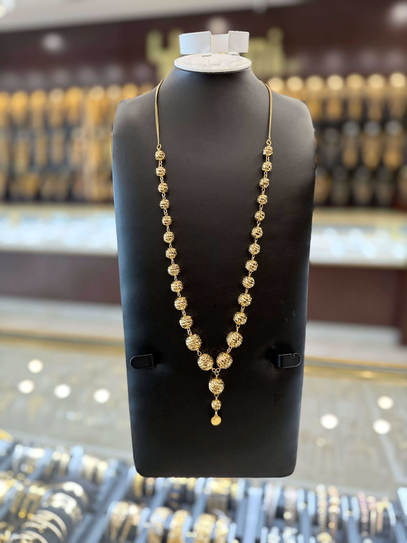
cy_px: 272
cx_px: 204
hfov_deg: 56.8
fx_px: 376
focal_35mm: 24
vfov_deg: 71.6
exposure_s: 1/120
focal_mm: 6.76
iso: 250
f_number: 1.78
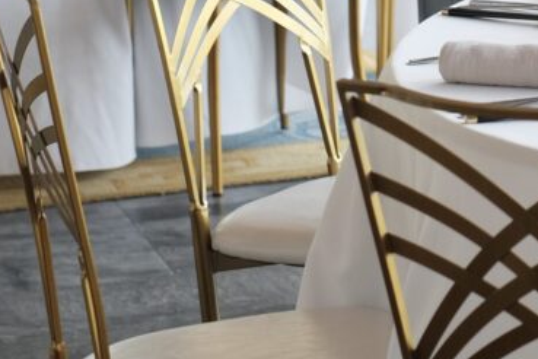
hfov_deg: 13.4
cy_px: -124
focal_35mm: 147
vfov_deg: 9.2
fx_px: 2197
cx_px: 712
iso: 320
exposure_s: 1/52
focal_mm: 35
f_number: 3.2
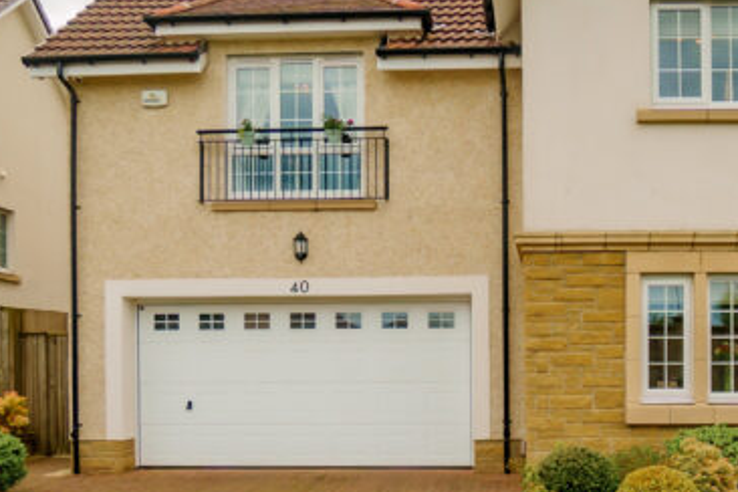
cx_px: 534
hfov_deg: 45.1
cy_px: 356
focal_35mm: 42
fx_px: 861
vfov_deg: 31.4
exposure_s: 1/2000
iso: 320
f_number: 4
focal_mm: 10
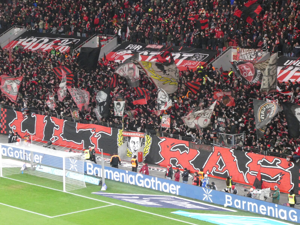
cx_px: 150
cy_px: 112
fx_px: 1170
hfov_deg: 14.6
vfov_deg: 11.0
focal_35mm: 135
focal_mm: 24.2
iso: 1000
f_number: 5.3
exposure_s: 1/80
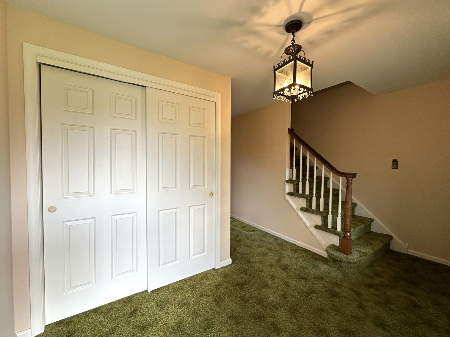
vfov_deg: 85.7
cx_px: 225
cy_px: 168
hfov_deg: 102.1
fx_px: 182
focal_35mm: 14
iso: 200
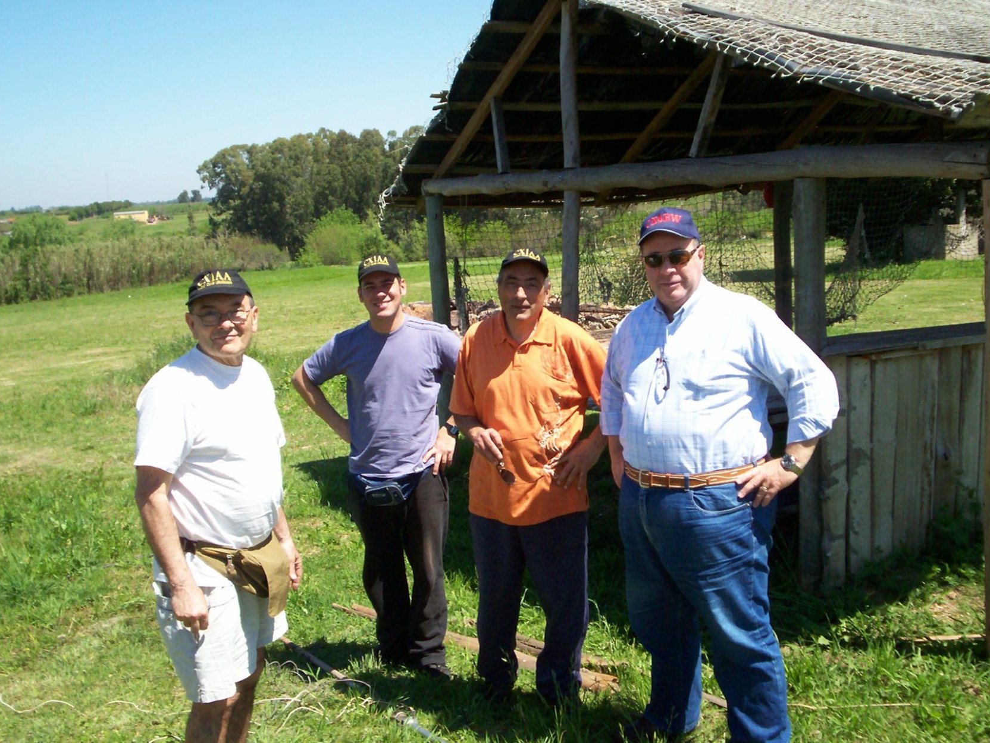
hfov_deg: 43.8
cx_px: 539
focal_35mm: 43
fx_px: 1230
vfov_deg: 33.6
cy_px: 349
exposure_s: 1/493
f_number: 4.5
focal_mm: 5.9
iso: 100
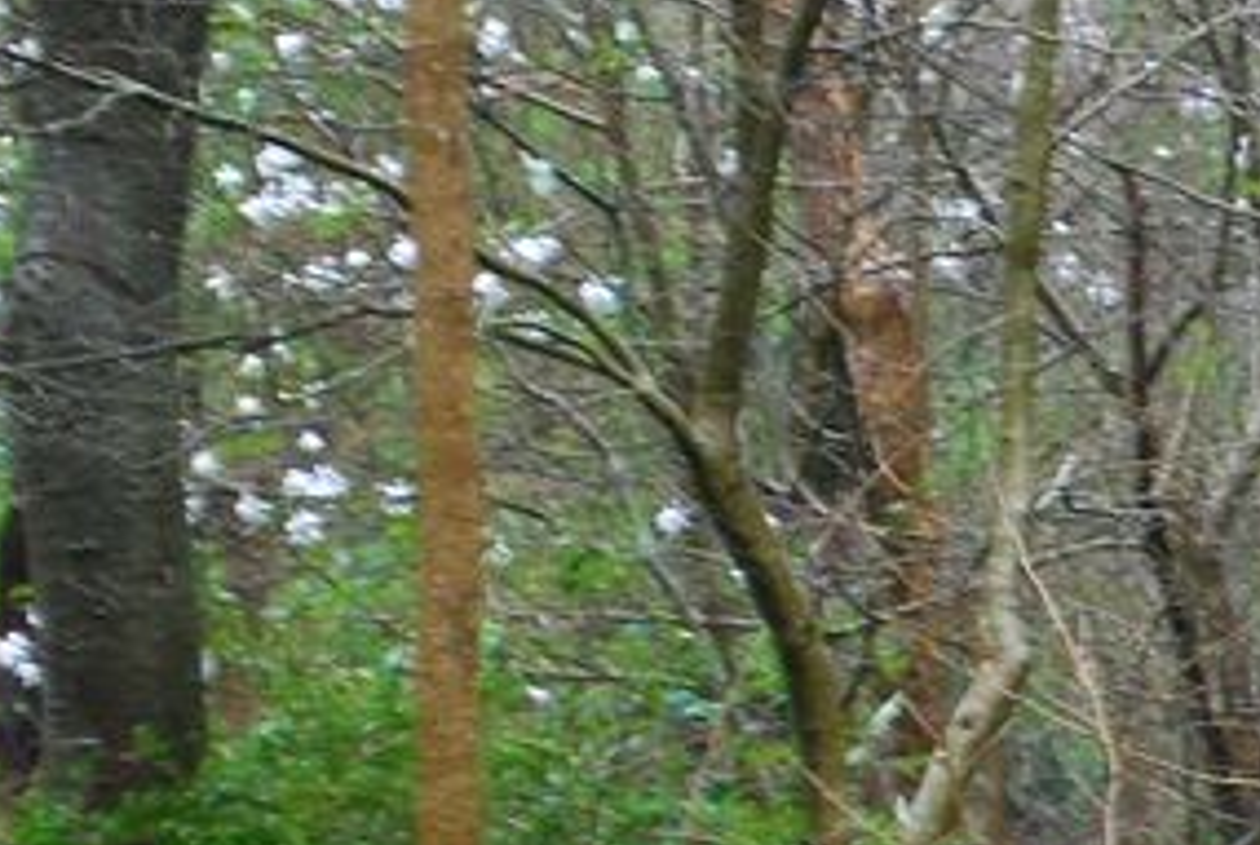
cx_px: 2595
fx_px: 12167
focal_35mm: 347
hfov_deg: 5.8
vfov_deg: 4.0
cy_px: 909
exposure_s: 1/20
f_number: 5.6
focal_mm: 55
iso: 400
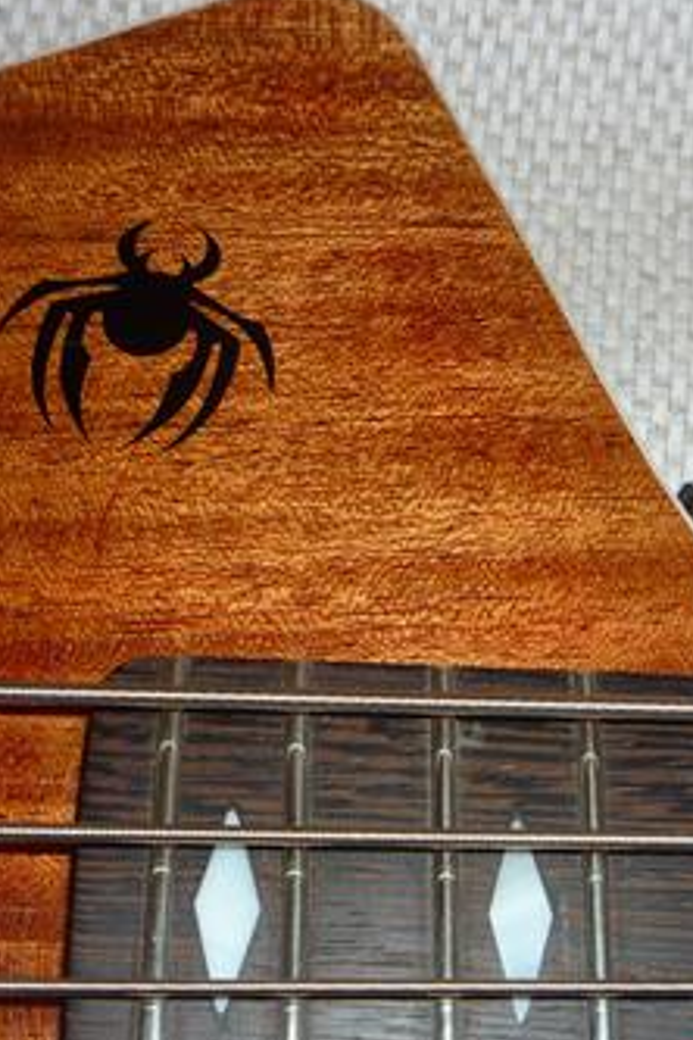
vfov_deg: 33.2
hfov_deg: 22.6
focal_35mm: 60
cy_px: 662
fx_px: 1732
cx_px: 431
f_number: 4
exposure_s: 1/30
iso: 100
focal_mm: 5.2
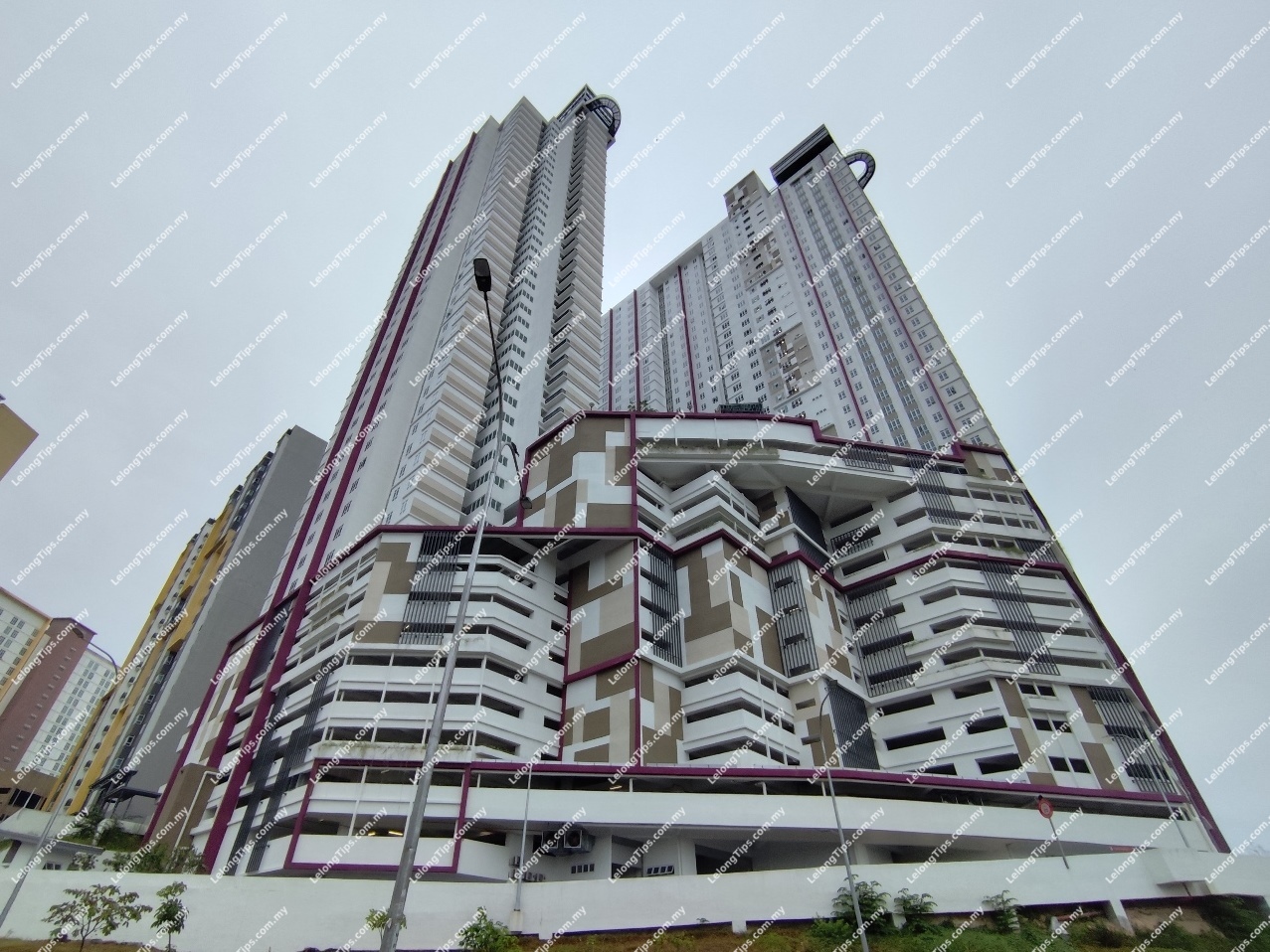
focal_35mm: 16
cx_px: 635
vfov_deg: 78.1
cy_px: 476
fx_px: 587
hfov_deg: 94.5
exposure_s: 1/1190
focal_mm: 1.65
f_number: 2.2
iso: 50
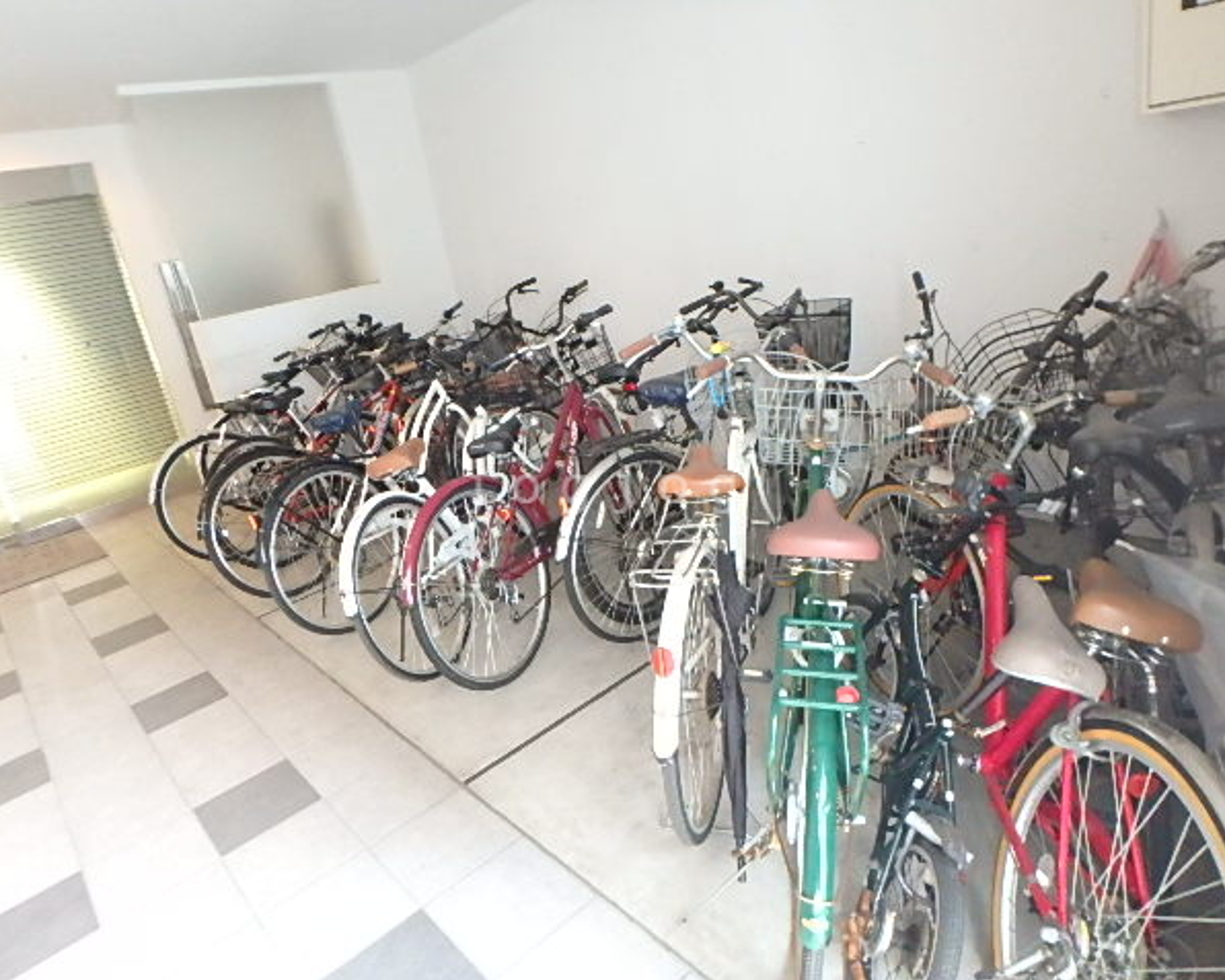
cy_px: 489
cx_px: 606
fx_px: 798
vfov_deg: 63.1
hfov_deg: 75.0
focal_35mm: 22
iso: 1600
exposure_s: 1/30
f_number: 3.5
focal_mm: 3.7
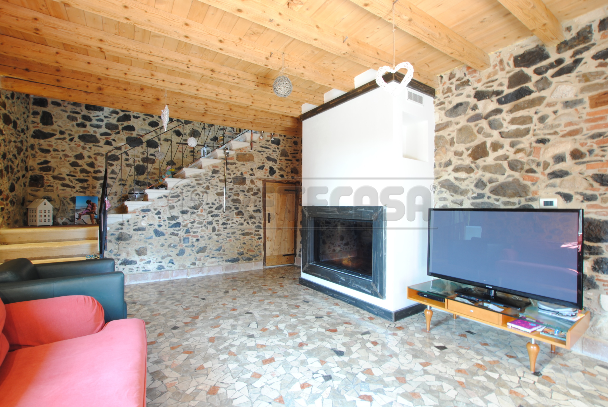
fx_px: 254
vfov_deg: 77.5
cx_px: 304
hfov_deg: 100.3
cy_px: 204
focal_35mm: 15
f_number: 10
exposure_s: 2
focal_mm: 10
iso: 100
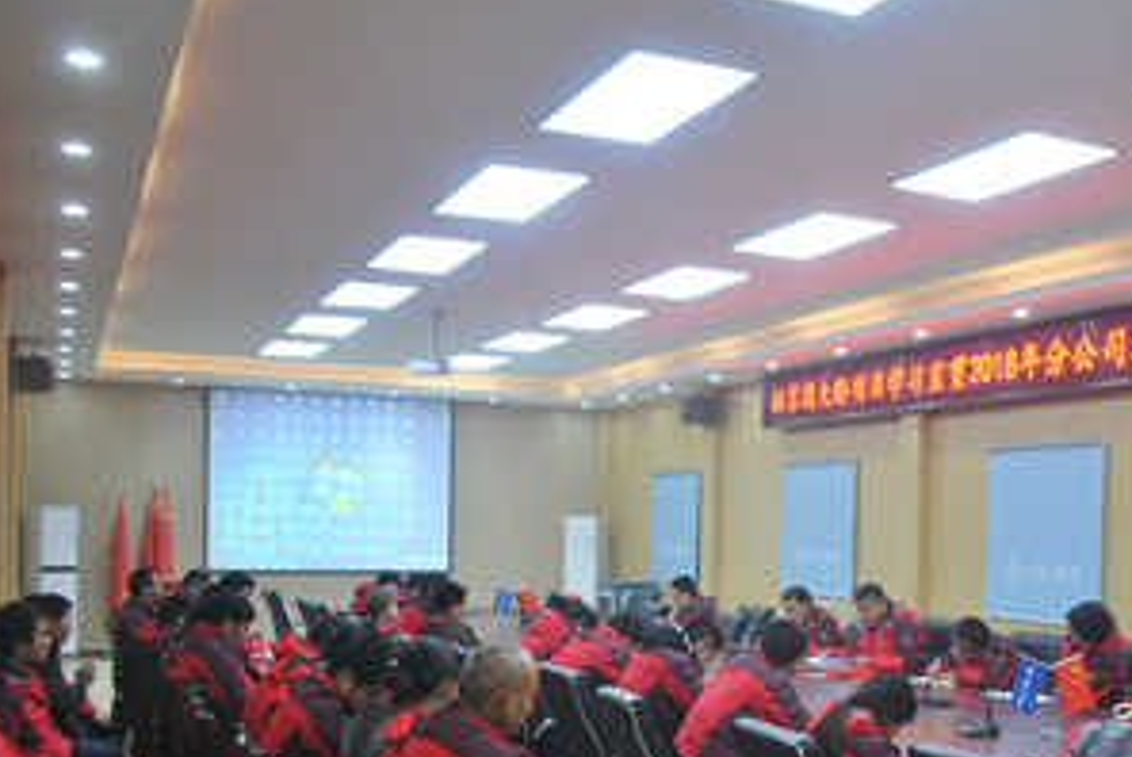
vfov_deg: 32.1
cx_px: 769
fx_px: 1290
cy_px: 560
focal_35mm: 41
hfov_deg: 46.5
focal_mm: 18
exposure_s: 1/30
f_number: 3.5
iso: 200
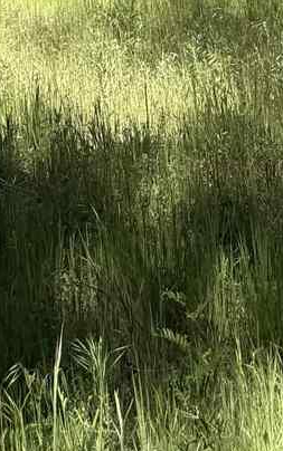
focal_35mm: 145
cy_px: -716
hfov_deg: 9.0
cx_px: -11
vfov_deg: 11.3
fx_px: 1787
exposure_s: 1/1770
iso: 80
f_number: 1.78
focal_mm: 6.76
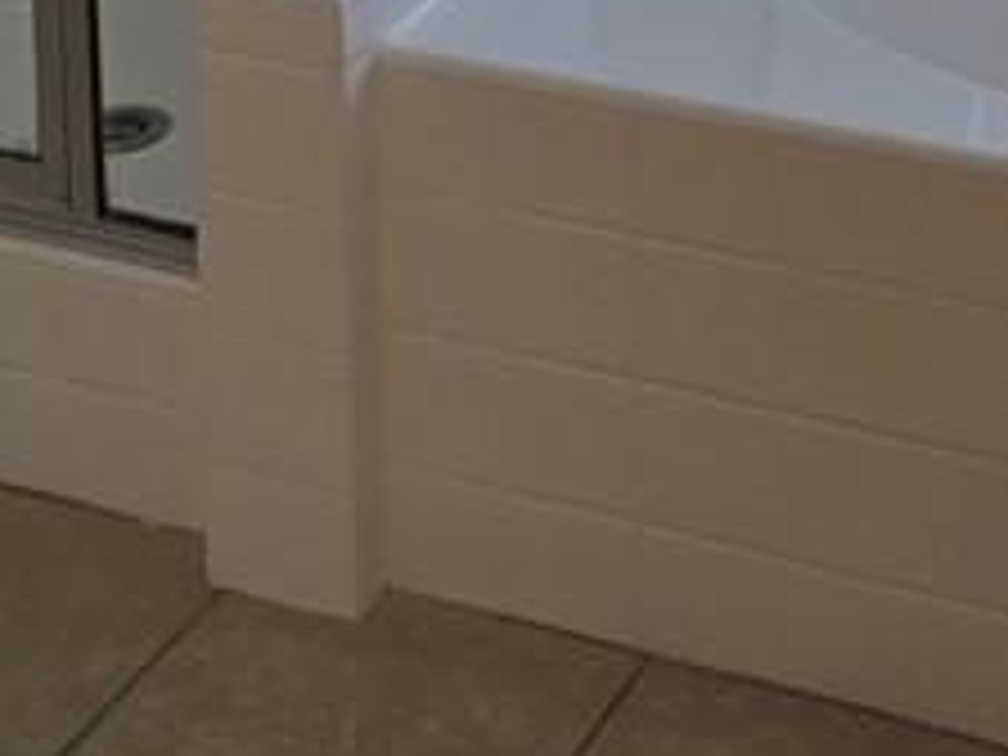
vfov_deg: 12.4
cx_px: 680
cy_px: -774
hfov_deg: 18.7
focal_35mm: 105
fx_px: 3058
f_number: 1.7
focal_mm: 6.3
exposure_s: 1/1228
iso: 80
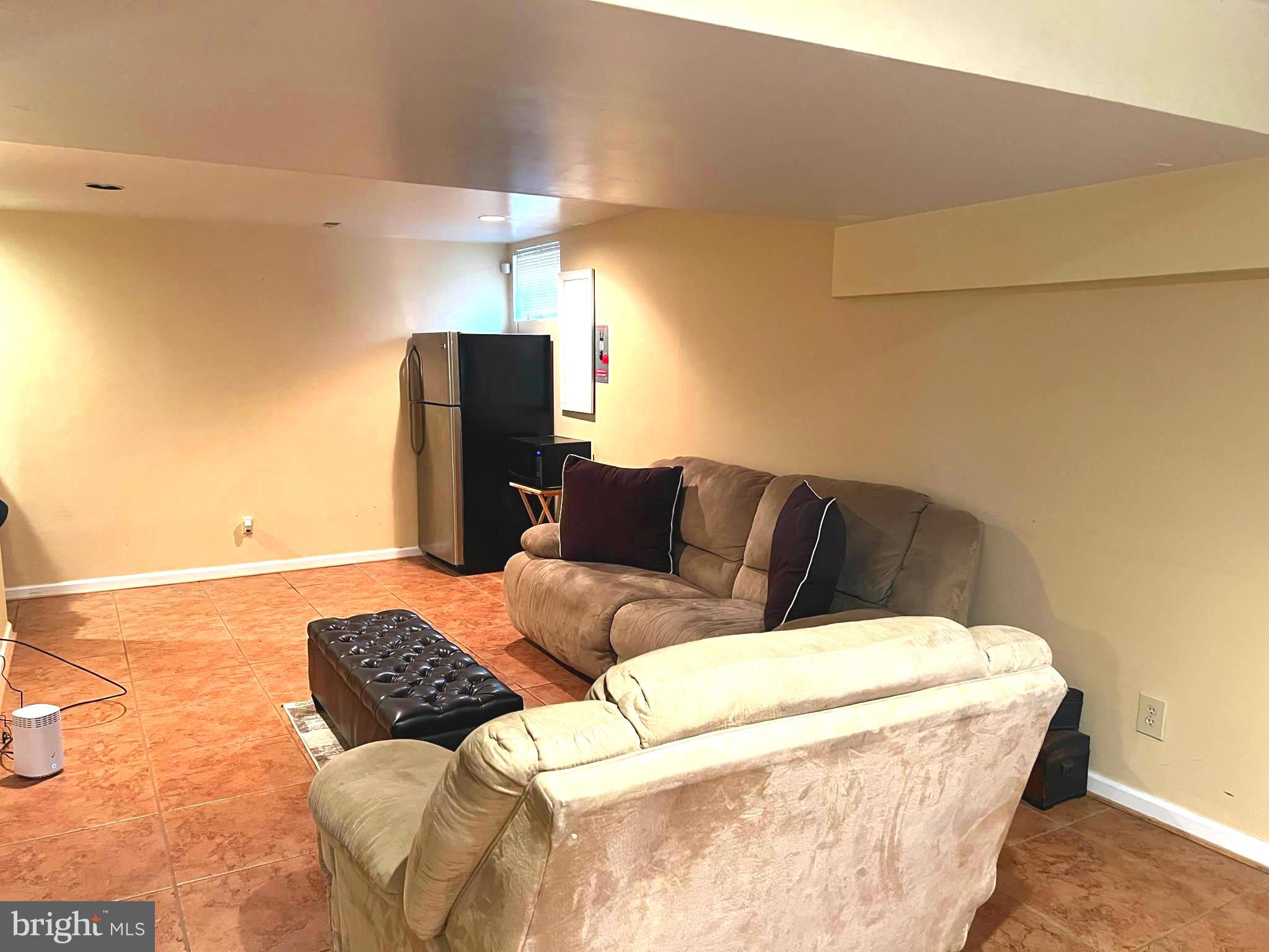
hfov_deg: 67.3
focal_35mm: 26
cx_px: 634
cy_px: 476
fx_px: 953
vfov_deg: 53.1
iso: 500
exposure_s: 1/60
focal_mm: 5.7
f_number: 1.5
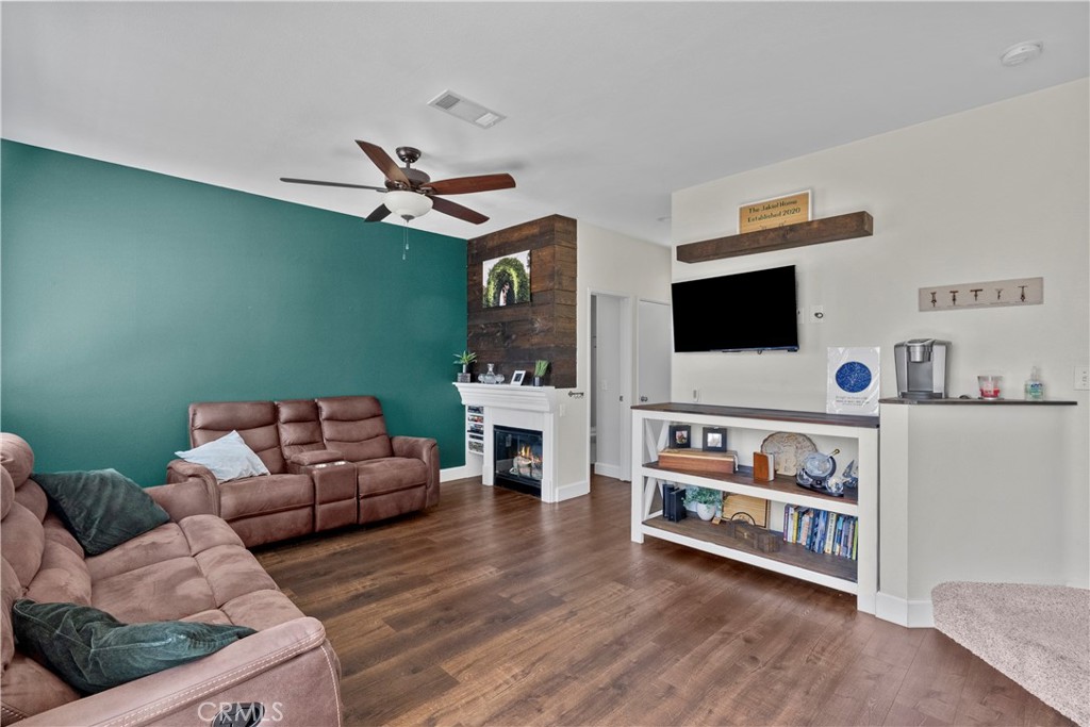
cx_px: 545
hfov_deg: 96.7
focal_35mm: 16
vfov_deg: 73.8
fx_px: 484
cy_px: 364
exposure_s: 1/50
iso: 2000
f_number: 8
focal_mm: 16
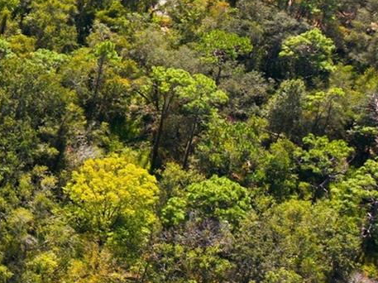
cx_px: -151
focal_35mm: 84
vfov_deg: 17.5
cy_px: 91
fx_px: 917
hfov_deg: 20.6
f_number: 2.8
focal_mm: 12.3
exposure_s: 1/800
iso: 100
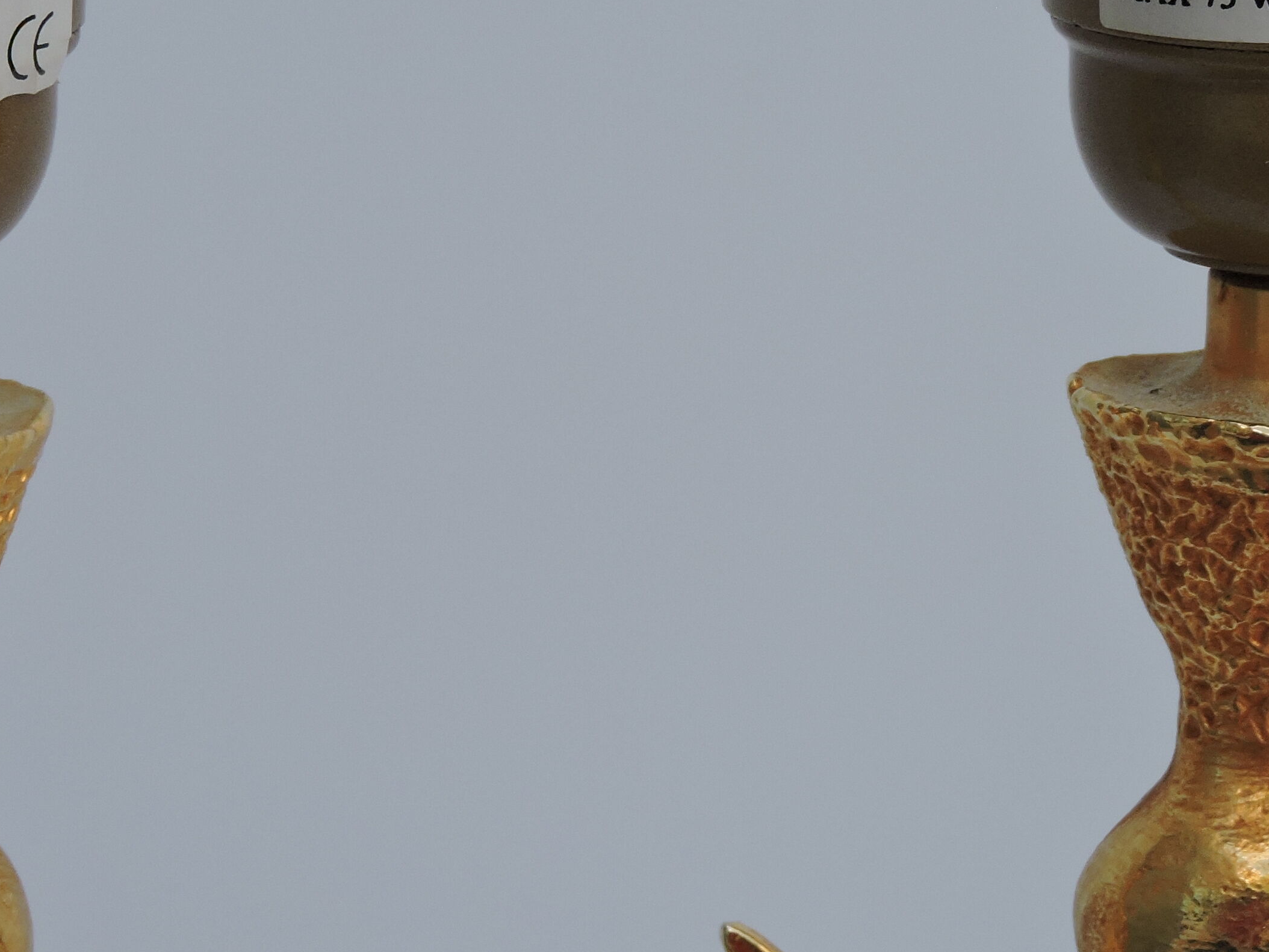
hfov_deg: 12.9
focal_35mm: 153
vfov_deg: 9.7
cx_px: 607
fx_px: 5609
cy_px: 463
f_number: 4.5
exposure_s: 1/200
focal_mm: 12.5
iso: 100
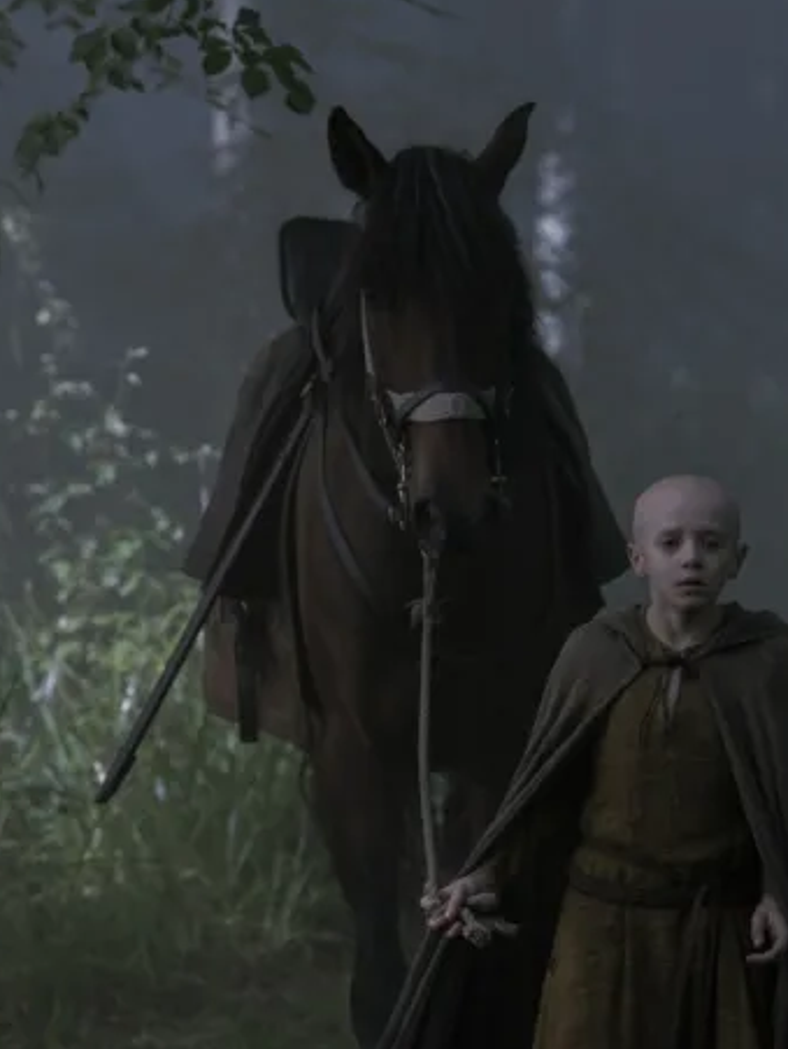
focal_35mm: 253
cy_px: 729
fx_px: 7668
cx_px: 300
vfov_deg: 7.8
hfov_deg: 5.9
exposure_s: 1/400
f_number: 3.5
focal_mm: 116
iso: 3200
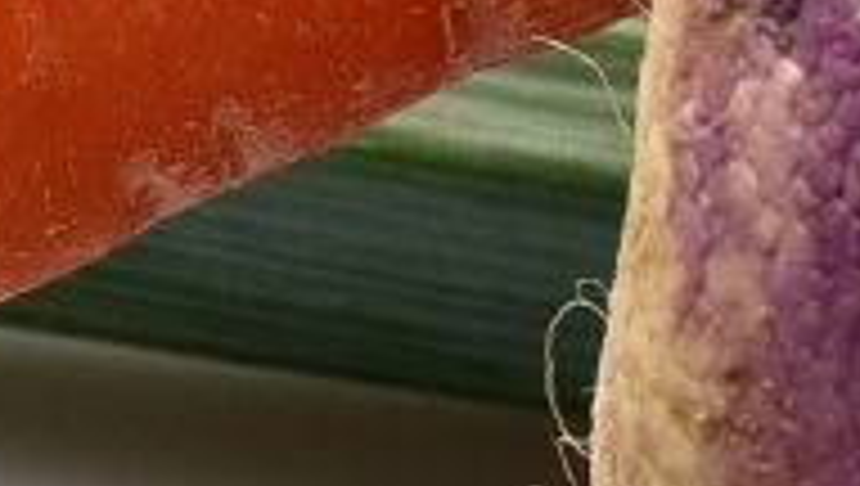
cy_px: 232
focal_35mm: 405
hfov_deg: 5.2
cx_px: 1851
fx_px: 9247
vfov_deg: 3.0
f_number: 13
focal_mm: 38
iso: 200
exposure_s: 1/160
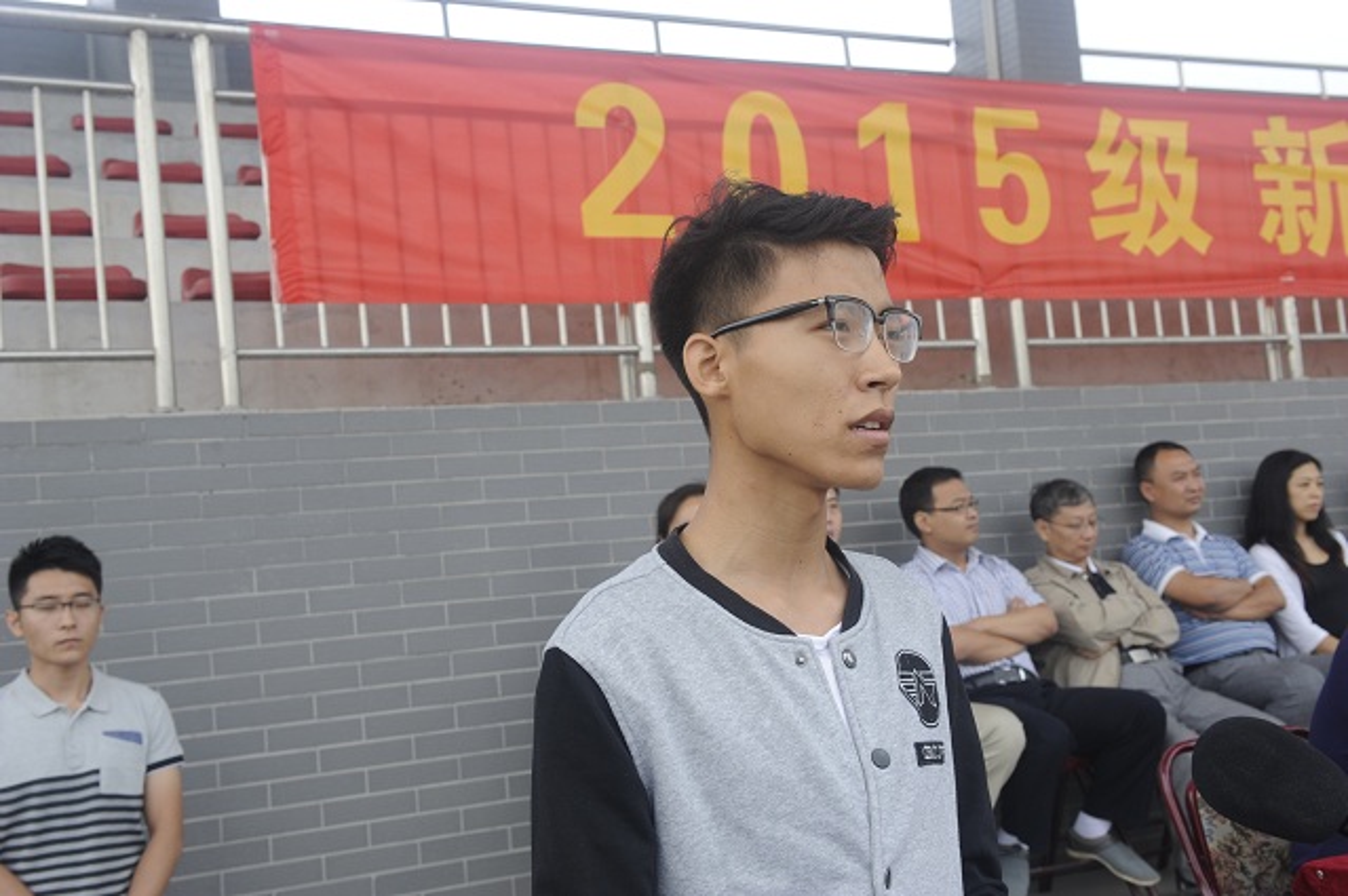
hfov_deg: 44.5
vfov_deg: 30.5
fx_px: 1646
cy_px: 448
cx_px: 674
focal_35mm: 44
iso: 250
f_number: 8
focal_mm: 44
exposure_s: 1/80
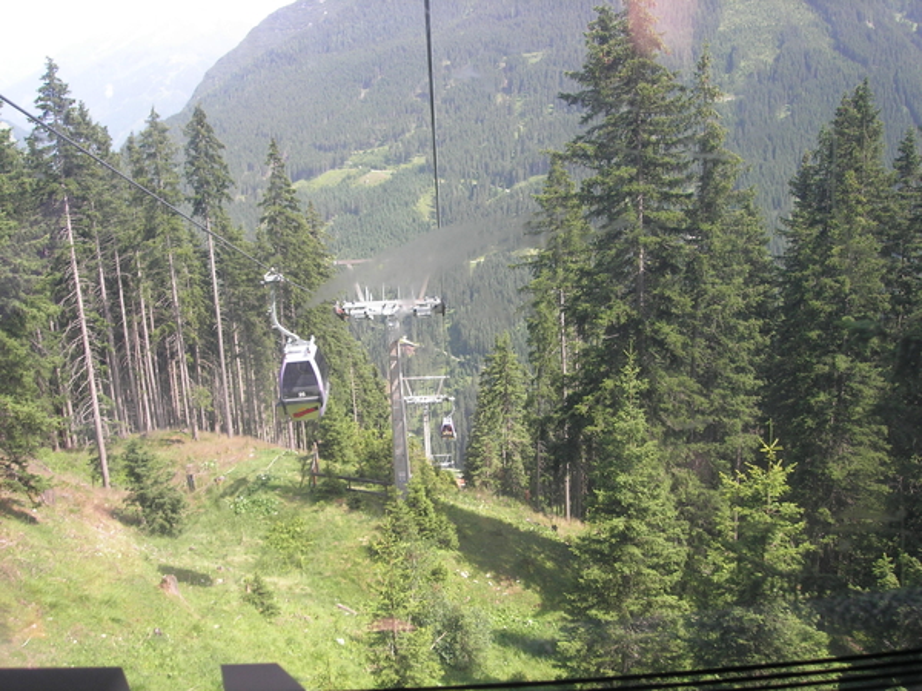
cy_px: 346
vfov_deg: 37.7
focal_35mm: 38
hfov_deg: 49.0
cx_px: 461
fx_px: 1012
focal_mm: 7.8
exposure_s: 1/51.5
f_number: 4.8
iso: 64
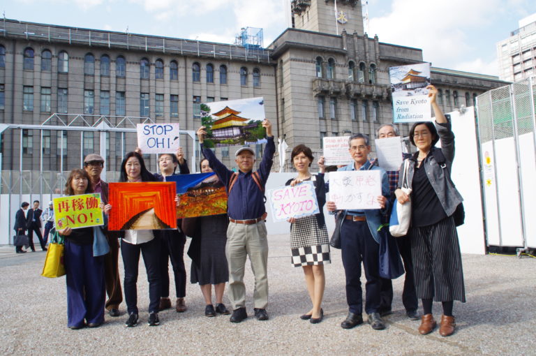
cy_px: 178
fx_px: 401
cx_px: 268
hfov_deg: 67.4
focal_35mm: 27
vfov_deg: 47.8
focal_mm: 18
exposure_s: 1/100
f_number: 11
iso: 200
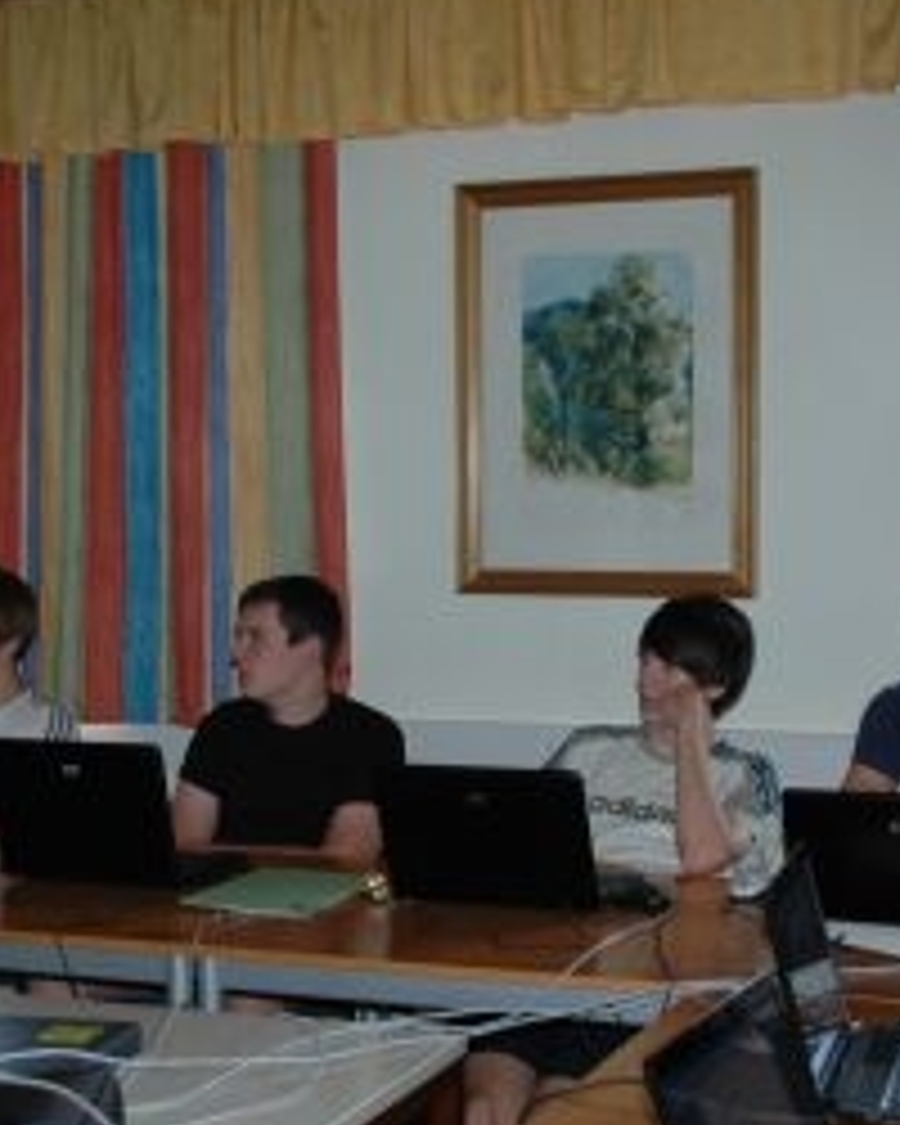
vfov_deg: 29.0
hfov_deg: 23.4
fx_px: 2165
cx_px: 333
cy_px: 686
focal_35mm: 65
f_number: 3.8
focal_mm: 21
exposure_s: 1/60
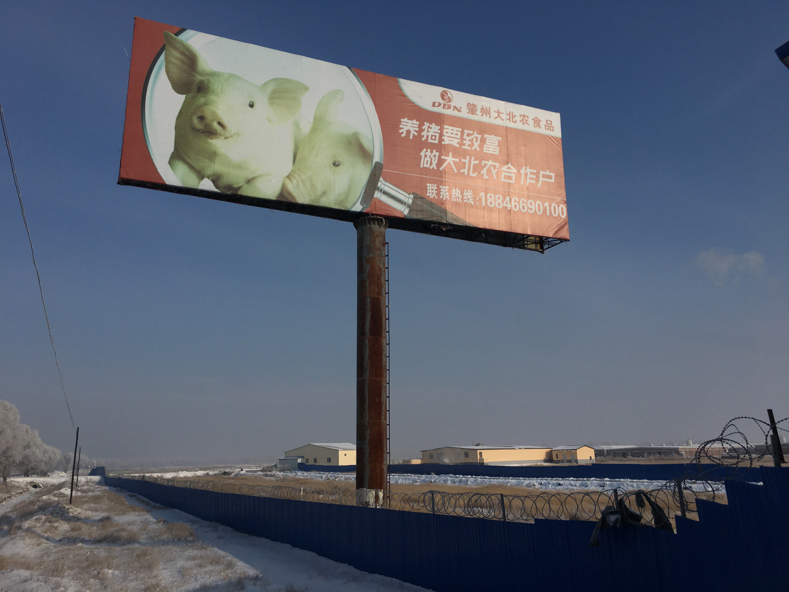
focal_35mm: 29
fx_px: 661
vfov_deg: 48.2
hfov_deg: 61.7
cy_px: 296
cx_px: 394
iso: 25
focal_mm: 4.15
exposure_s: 1/6410
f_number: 2.2
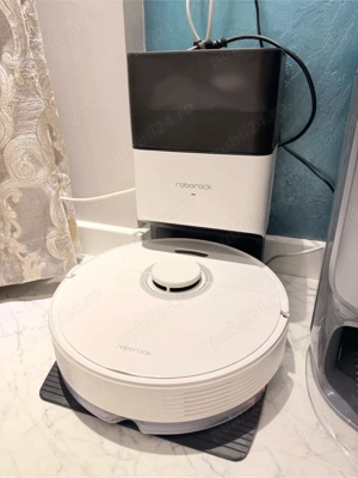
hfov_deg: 56.8
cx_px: 179
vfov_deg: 71.6
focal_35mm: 24
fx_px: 331
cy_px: 239
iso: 125
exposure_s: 1/49
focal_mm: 6.76
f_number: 1.78
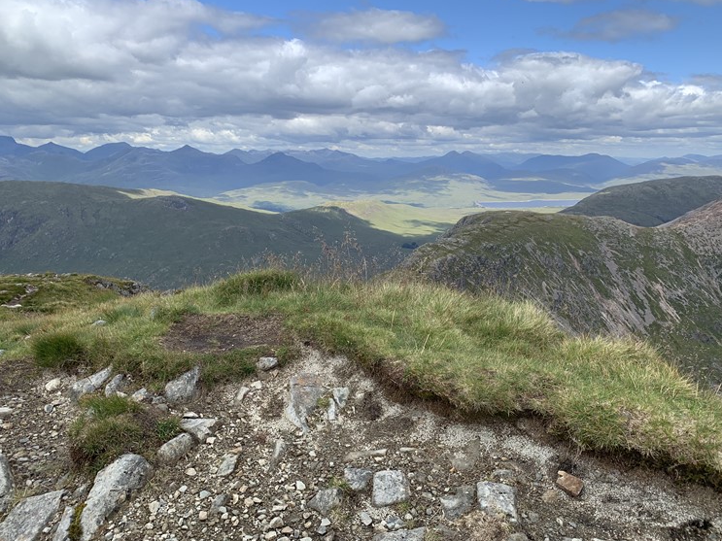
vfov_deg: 49.7
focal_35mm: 28
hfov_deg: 63.5
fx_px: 584
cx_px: 357
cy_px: 270
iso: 25
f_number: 1.8
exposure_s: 1/1880
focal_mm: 4.25
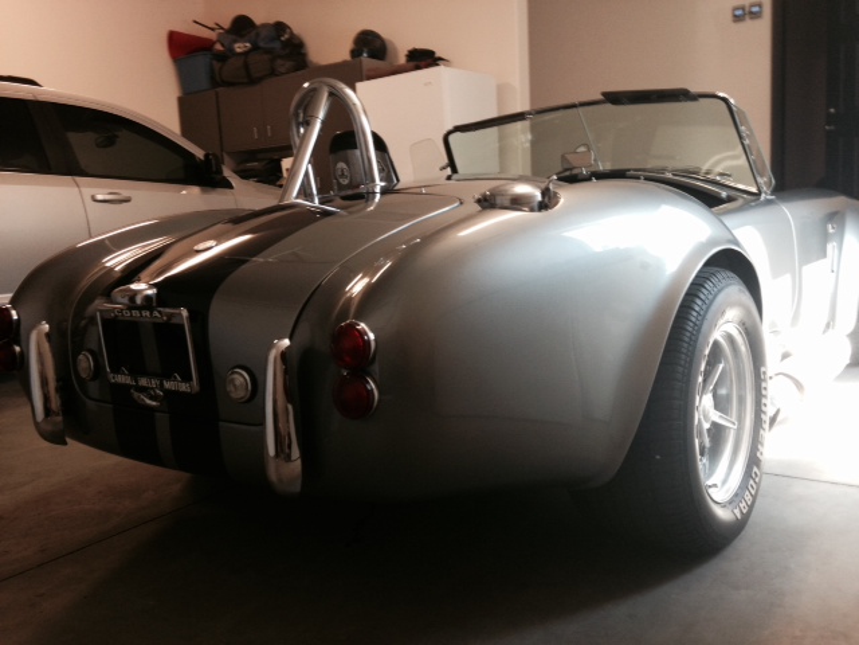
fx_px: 819
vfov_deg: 42.9
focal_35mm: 33
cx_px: 430
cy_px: 322
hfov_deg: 55.4
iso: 125
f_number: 2.4
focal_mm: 4.12
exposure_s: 1/20
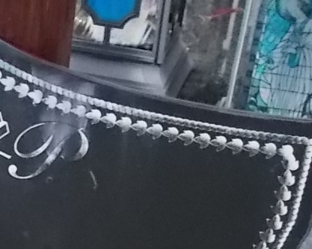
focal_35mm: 98
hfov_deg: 19.1
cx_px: 11
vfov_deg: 15.0
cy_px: 325
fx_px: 905
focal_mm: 4.6
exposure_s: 1/125
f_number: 8
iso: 400
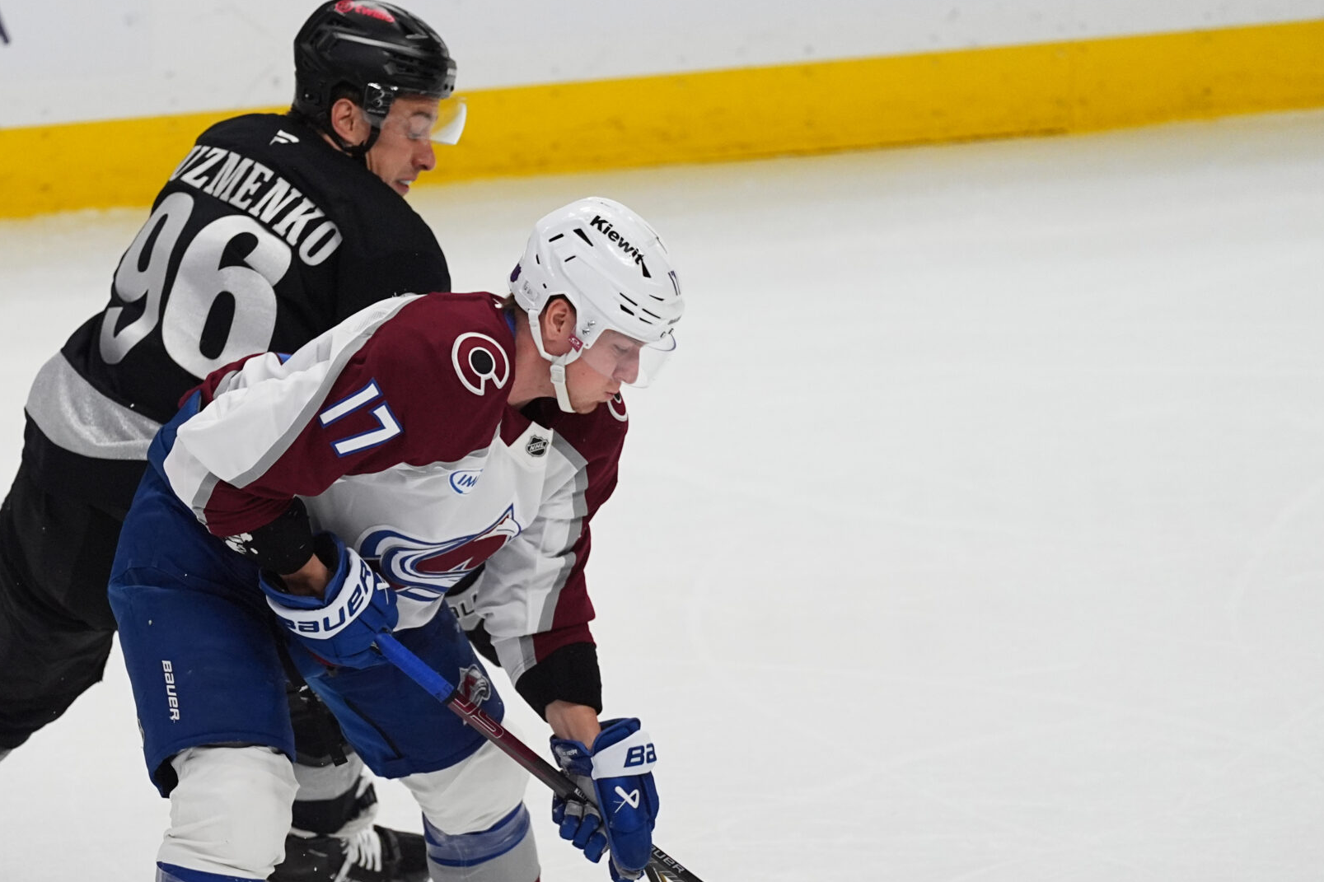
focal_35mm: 956
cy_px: 618
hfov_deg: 2.2
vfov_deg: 1.4
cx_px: 425
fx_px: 35153
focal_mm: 600
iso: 2500
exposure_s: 1/2000
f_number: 4
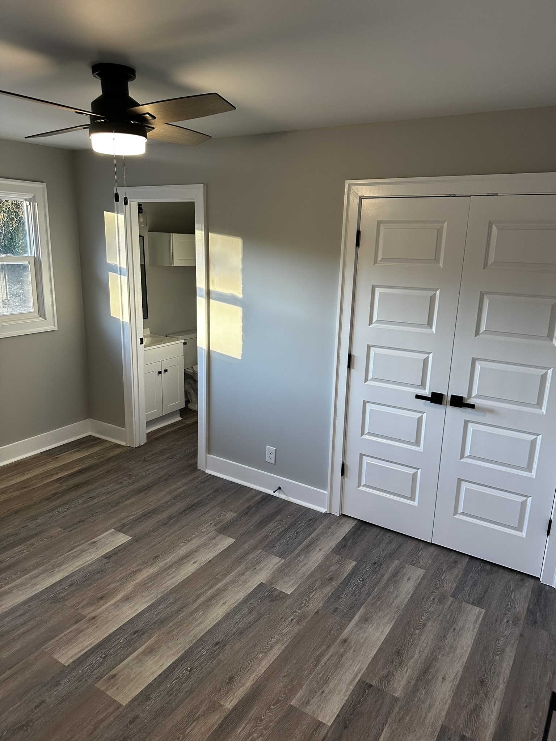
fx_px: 514
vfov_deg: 71.6
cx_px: 278
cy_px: 370
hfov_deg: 56.8
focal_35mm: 24
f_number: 1.78
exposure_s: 1/120
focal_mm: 6.86
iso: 200
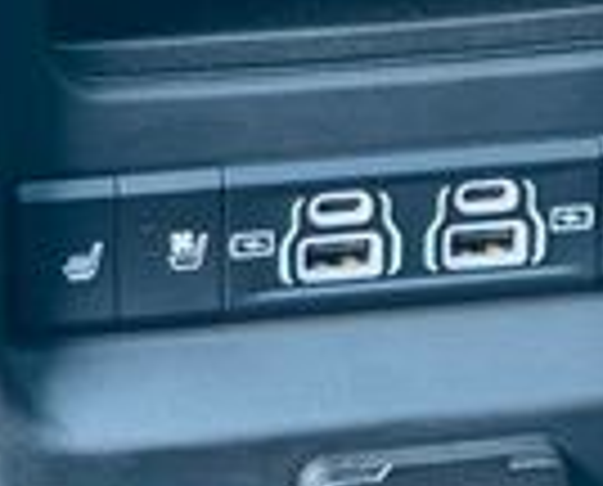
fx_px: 3991
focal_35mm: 223
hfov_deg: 8.6
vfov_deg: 6.9
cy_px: -158
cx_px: 356
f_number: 1.78
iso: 500
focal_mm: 6.76
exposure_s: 1/30
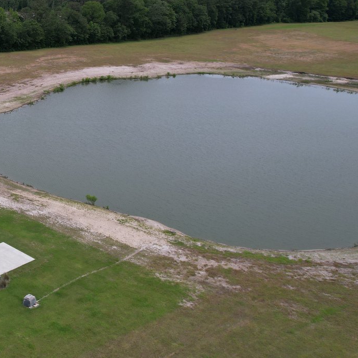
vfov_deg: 36.4
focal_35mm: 46
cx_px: -55
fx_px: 538
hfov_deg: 31.7
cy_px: 117
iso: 130
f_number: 2.8
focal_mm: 8.38
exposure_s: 1/3000
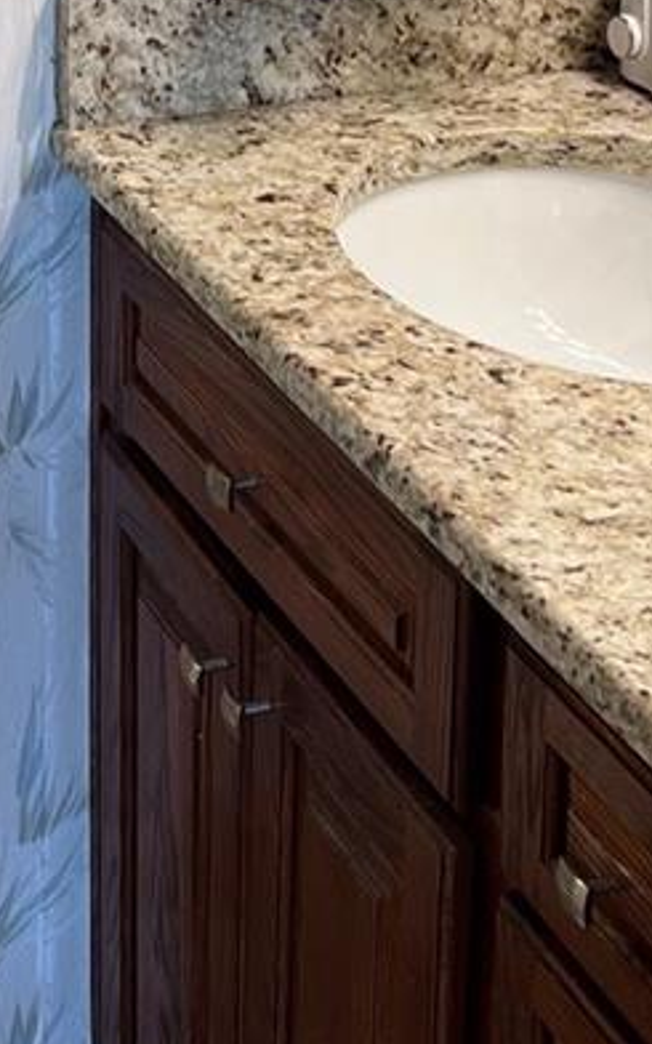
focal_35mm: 108
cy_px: -40
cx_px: -11
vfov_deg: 18.7
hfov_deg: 12.0
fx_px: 3071
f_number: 1.5
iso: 64
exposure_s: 1/60
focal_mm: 5.7
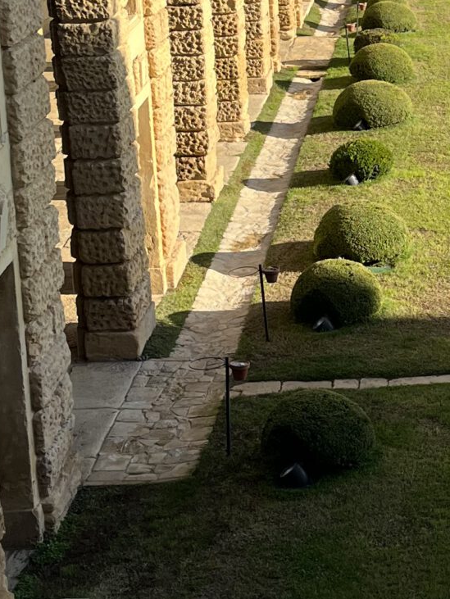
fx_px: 1576
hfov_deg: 15.8
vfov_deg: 21.3
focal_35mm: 91
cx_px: 503
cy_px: 144
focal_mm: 5.1
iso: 50
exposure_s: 1/2137
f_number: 1.6
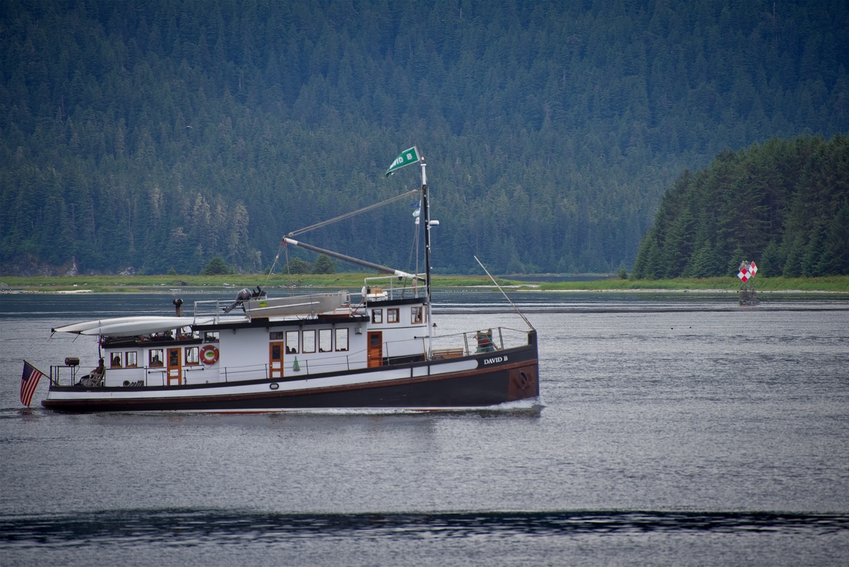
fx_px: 7076
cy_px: 284
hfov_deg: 6.9
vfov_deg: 4.6
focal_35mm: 300
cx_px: 424
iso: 220
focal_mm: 300
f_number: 5.6
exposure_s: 1/640
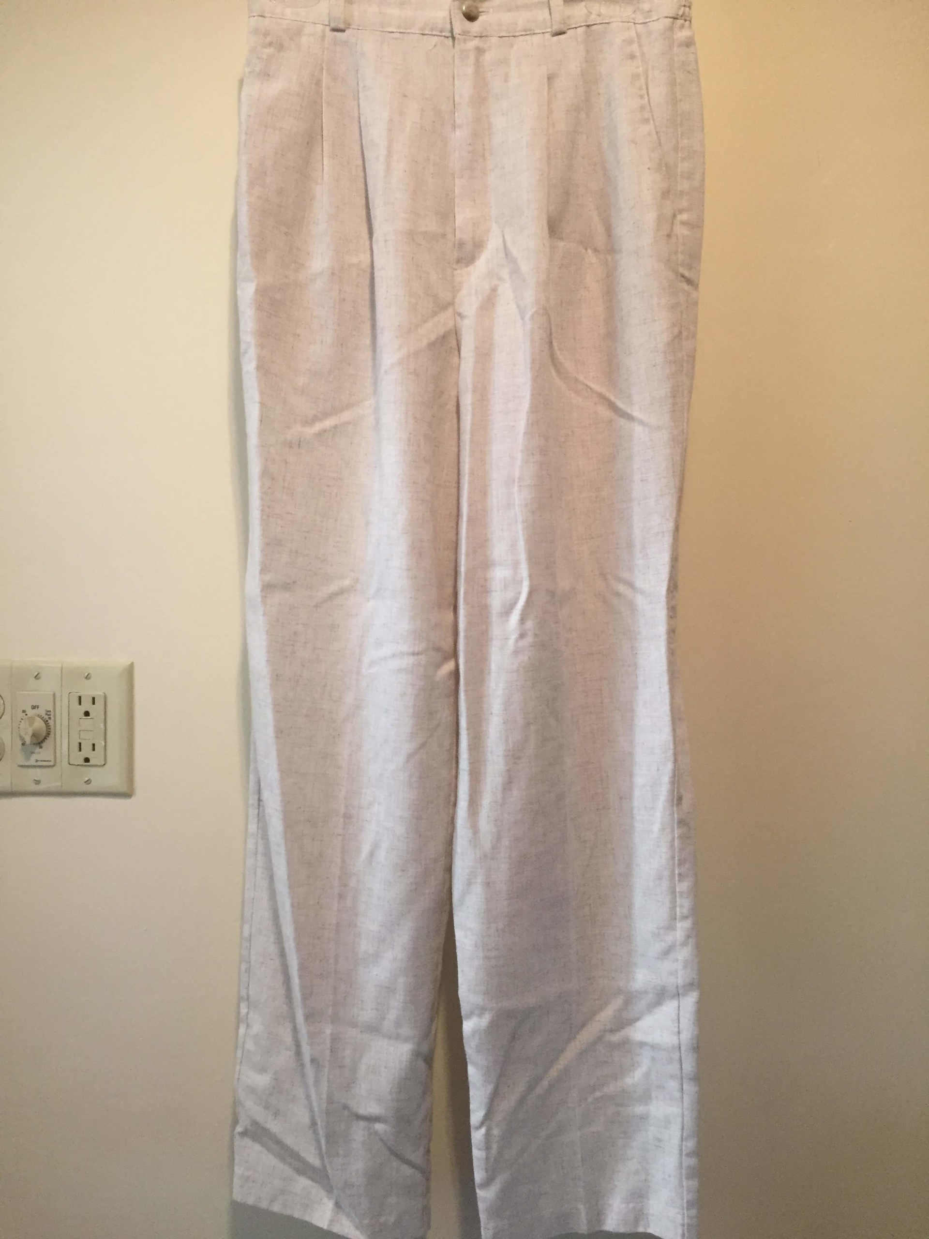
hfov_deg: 48.2
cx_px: 464
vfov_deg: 61.7
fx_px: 1038
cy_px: 620
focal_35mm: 29
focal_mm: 4.15
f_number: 2.2
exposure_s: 1/30
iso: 125
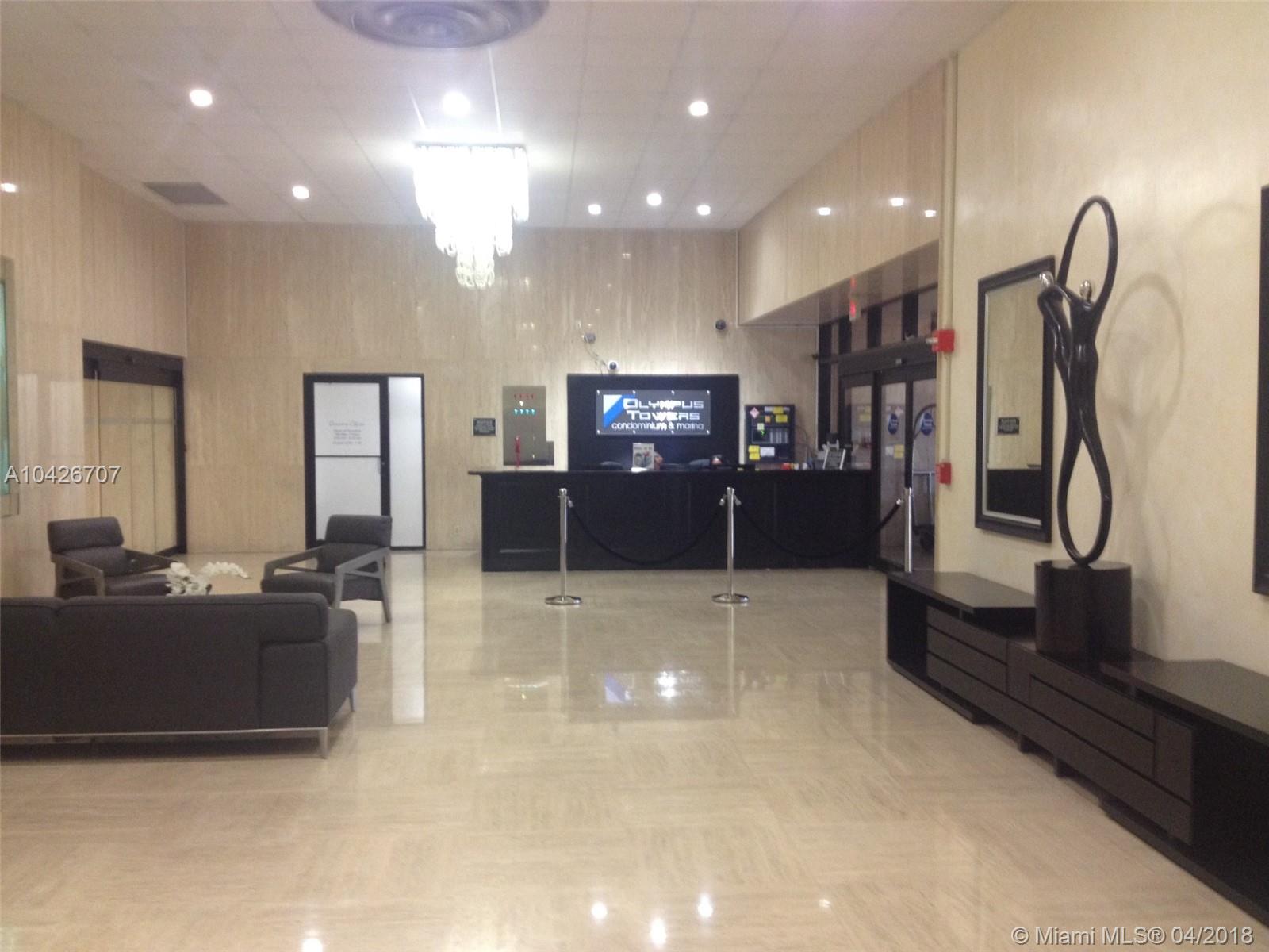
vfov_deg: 40.7
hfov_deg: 52.6
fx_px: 1283
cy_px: 476
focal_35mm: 35
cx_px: 634
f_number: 2.4
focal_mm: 4.28
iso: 200
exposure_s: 1/20
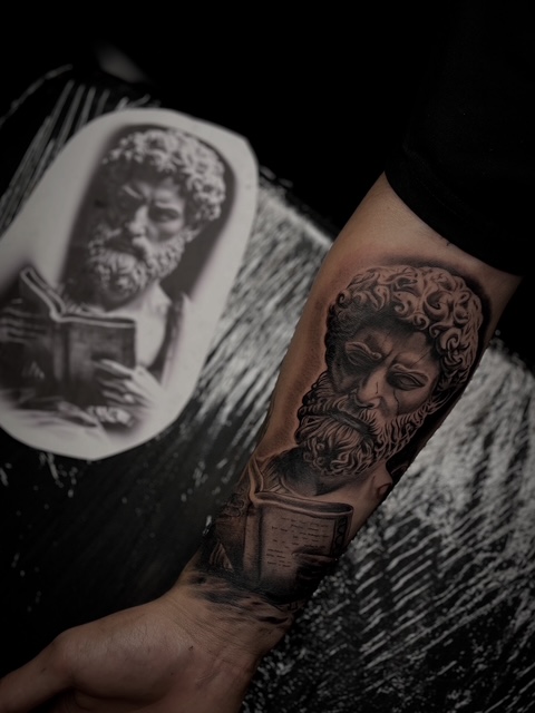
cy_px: 356
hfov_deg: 53.1
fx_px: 536
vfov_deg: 67.3
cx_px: 268
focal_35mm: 26
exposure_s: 1/381
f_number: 1.6
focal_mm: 5.1
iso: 50
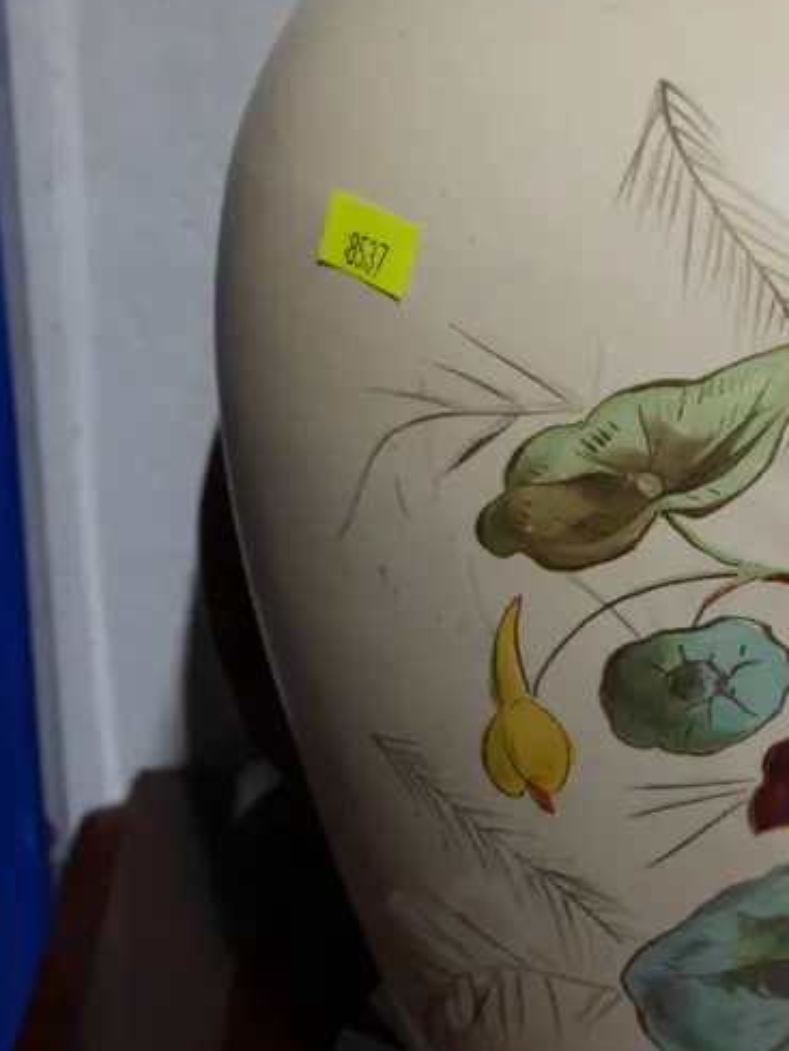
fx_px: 2673
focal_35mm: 88
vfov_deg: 22.2
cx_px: 807
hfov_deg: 16.4
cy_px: 490
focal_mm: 21
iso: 250
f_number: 4.6
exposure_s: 1/60
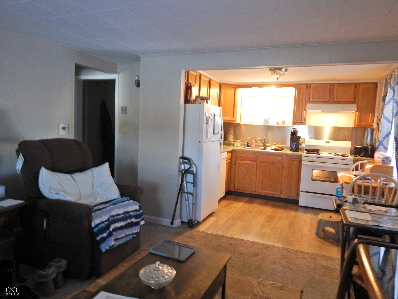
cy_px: 150
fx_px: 253
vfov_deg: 61.1
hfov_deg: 76.4
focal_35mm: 22
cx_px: 199
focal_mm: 4
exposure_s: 1/15
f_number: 3
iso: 400
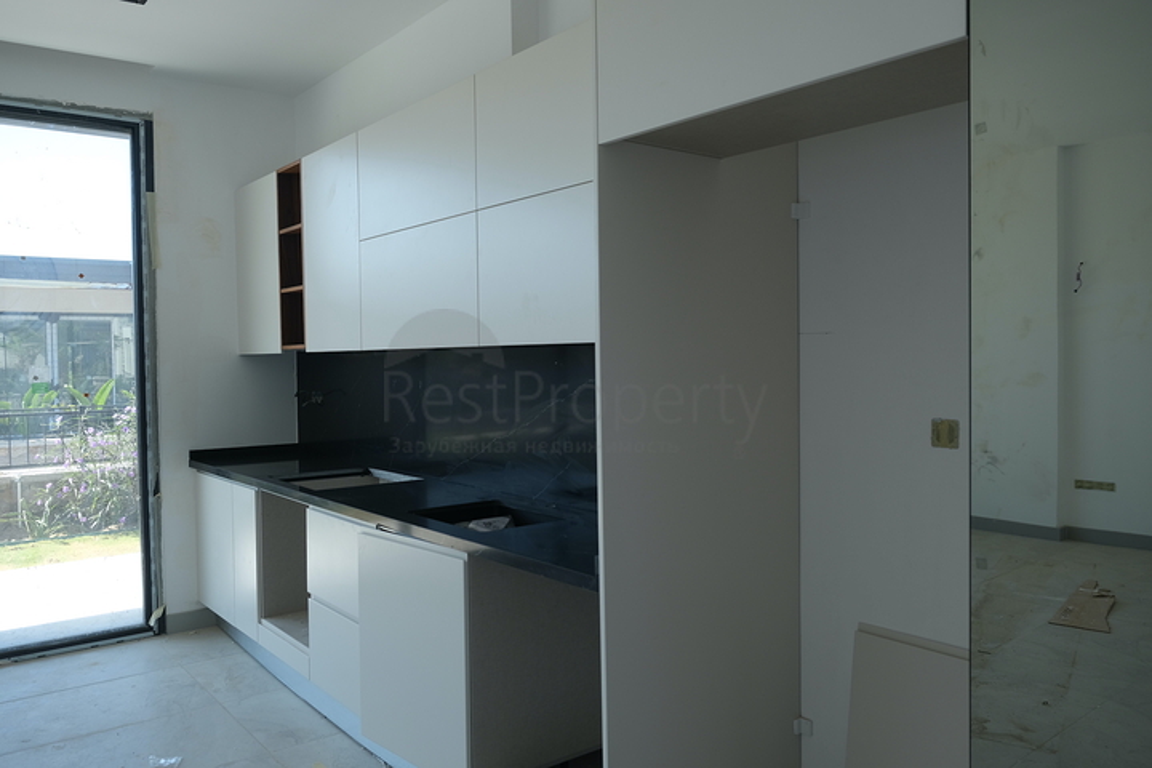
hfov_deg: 67.4
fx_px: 864
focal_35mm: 27
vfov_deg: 47.9
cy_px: 384
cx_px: 576
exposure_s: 1/140
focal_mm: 18
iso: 160
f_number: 4.5
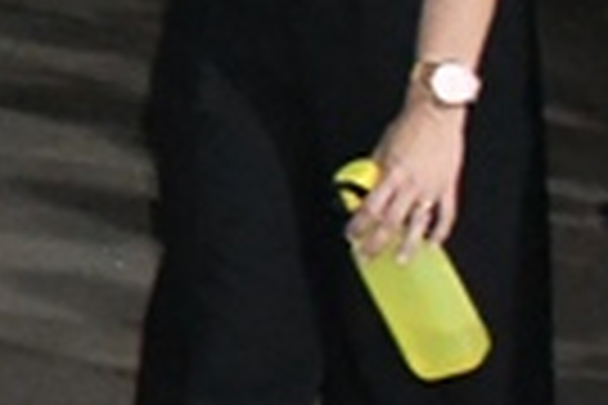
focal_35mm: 295
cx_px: -1491
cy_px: -524
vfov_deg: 4.6
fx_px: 4982
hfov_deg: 6.2
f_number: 5
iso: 8000
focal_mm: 26
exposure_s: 1/80
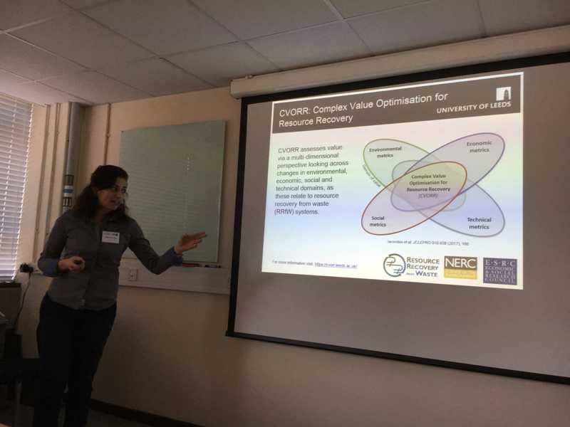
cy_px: 214
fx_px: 478
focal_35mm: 29
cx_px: 285
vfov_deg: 48.2
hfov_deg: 61.7
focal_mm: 4.15
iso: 40
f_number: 2.2
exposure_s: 1/100
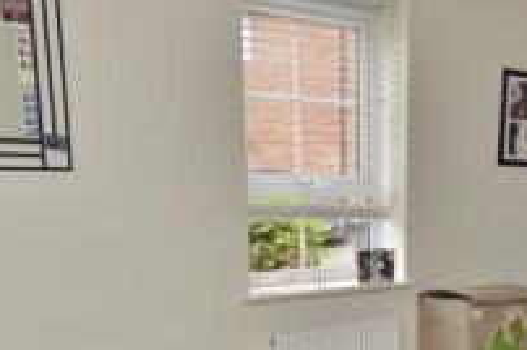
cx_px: 415
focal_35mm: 54
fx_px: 784
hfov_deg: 36.0
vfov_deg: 23.7
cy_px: 376
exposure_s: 1/60
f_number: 5.6
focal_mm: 11
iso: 400
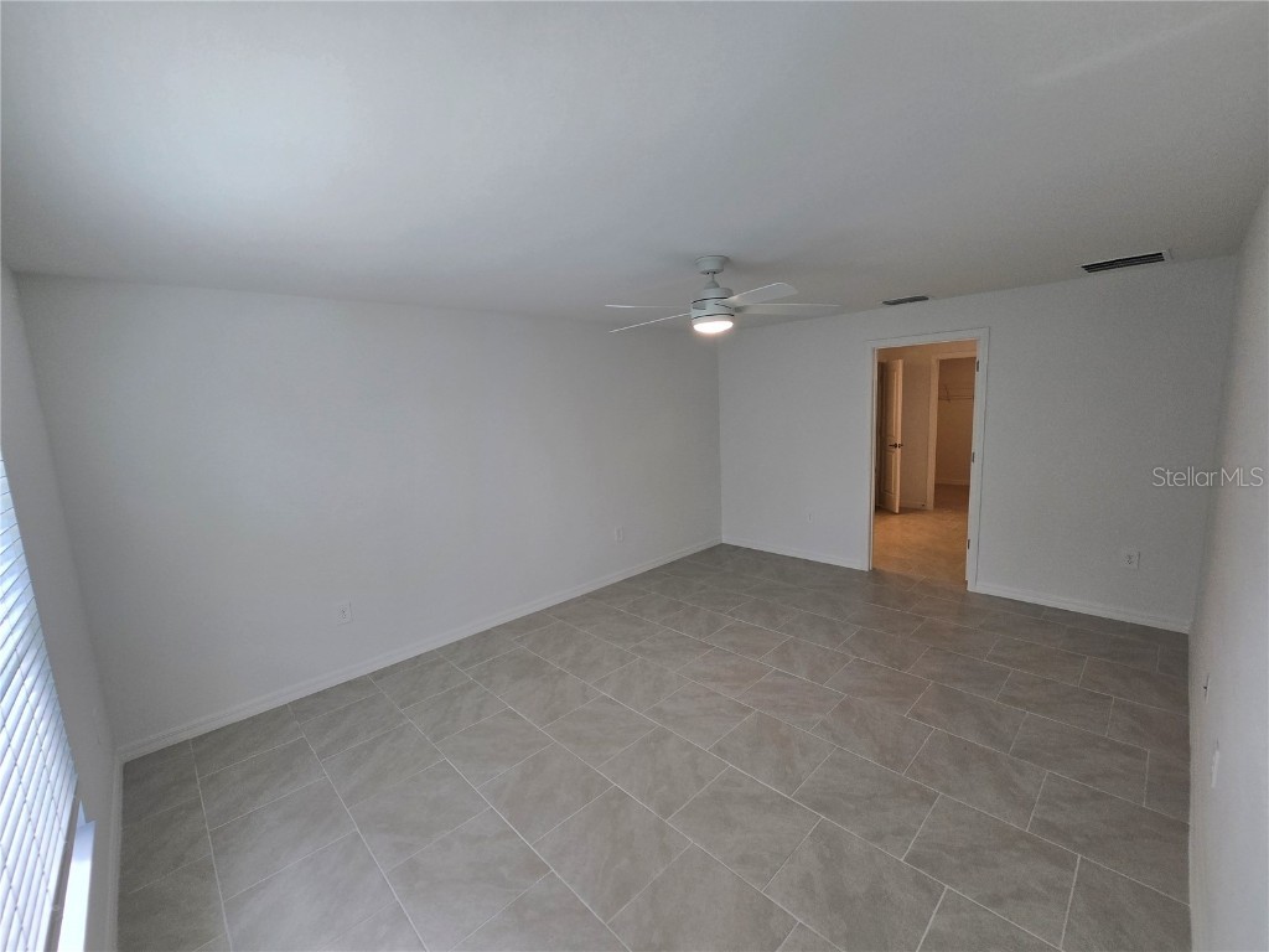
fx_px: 477
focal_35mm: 13
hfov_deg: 106.2
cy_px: 476
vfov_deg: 89.9
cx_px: 634
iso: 80
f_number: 2.2
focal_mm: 2.2
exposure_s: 1/120
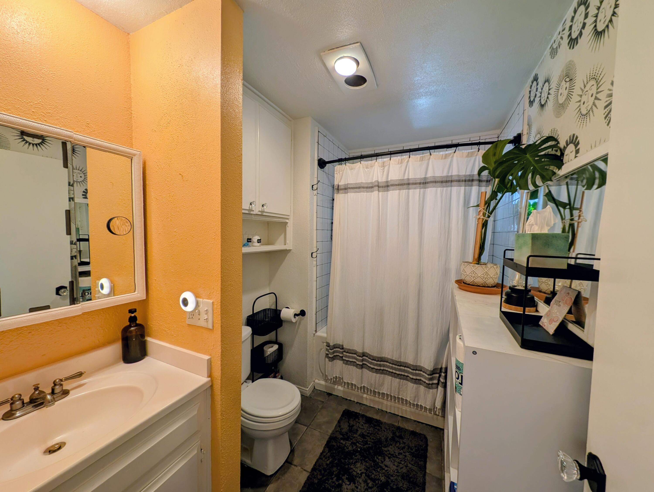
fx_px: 227
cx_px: 327
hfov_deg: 110.5
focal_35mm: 12
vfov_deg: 94.6
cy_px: 246
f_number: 1.95
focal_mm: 2.23
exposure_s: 1/120
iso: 45
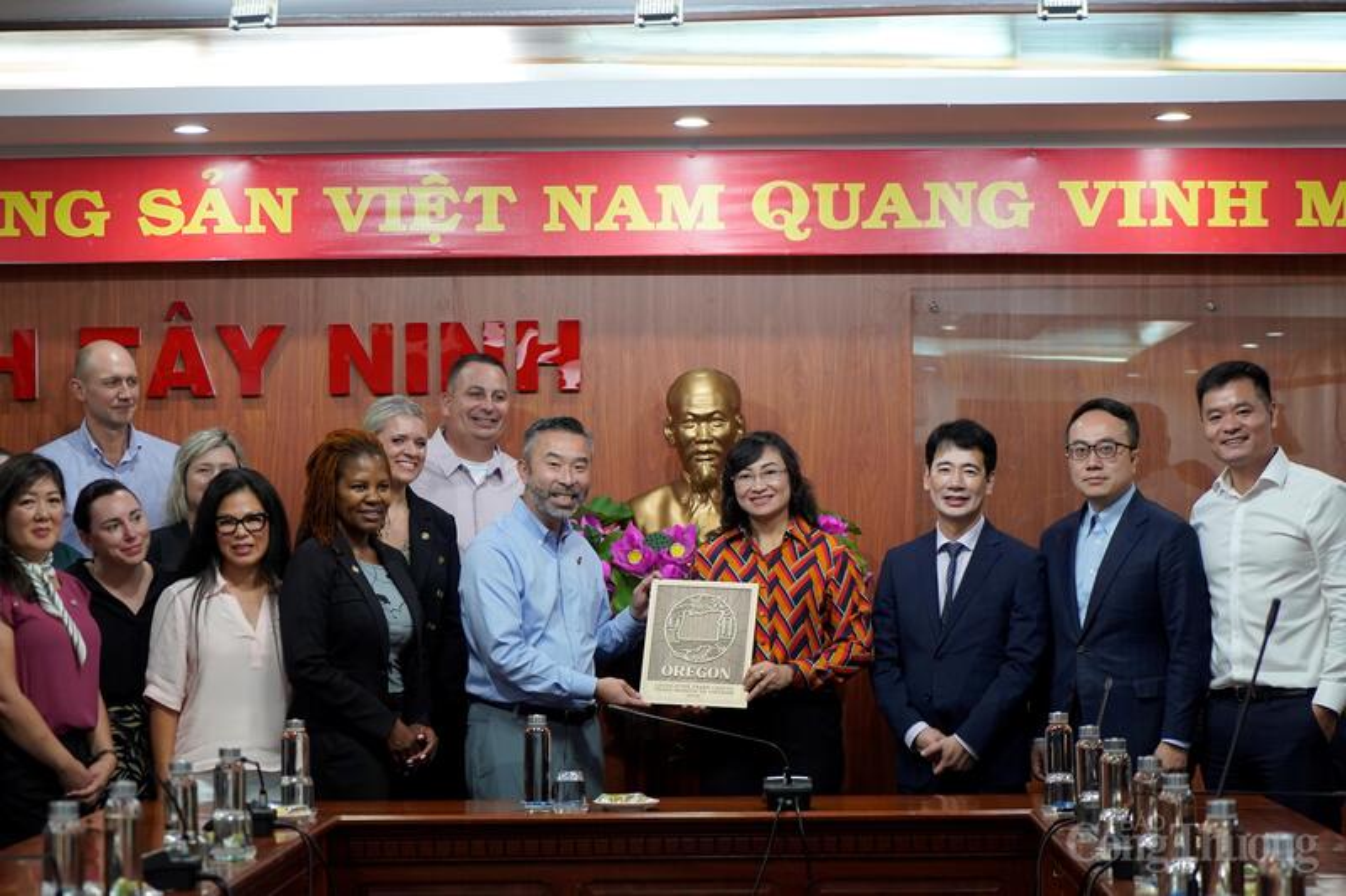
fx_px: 3925
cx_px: 673
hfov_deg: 19.5
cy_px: 448
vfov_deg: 13.0
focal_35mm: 105
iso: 1600
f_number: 4
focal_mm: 70
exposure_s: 1/160
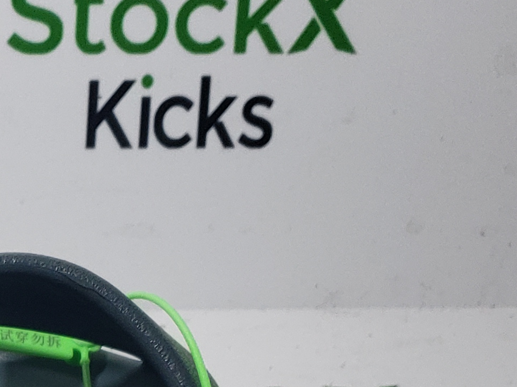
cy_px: 676
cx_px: -224
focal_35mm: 109
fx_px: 1628
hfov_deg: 16.6
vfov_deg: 12.5
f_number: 1.5
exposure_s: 1/453
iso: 50
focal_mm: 4.3
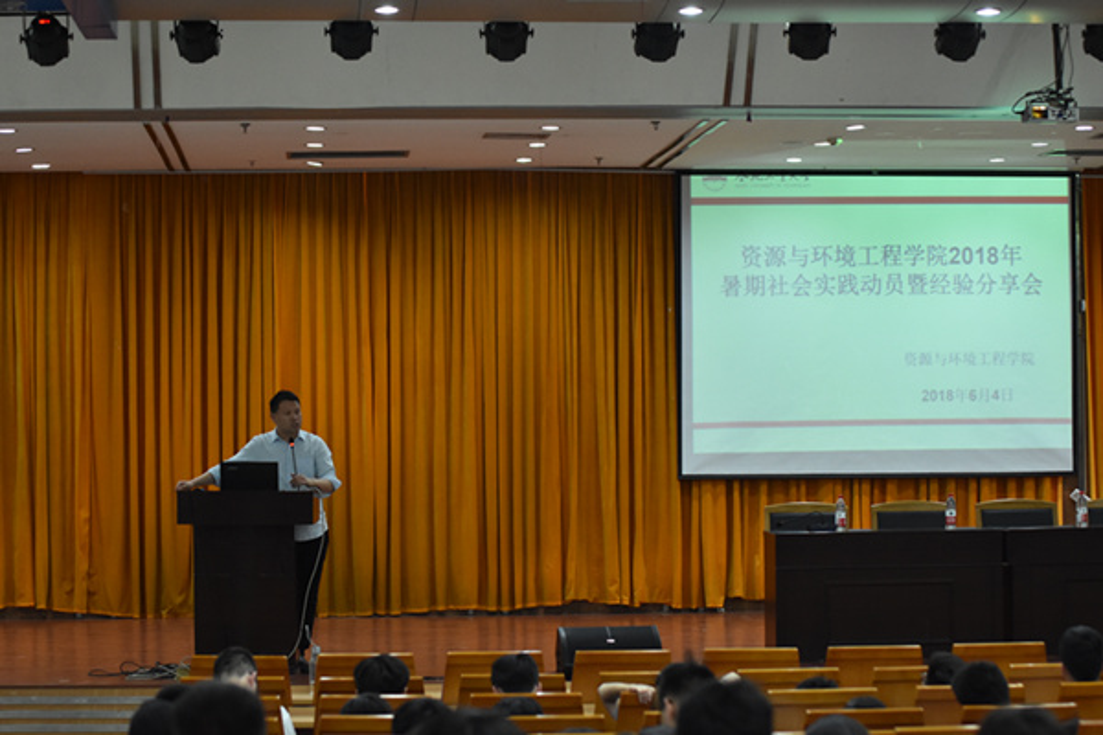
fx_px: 3217
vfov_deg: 13.0
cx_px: 552
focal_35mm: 105
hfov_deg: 19.5
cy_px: 368
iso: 1600
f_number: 2.8
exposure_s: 1/160
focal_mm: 70
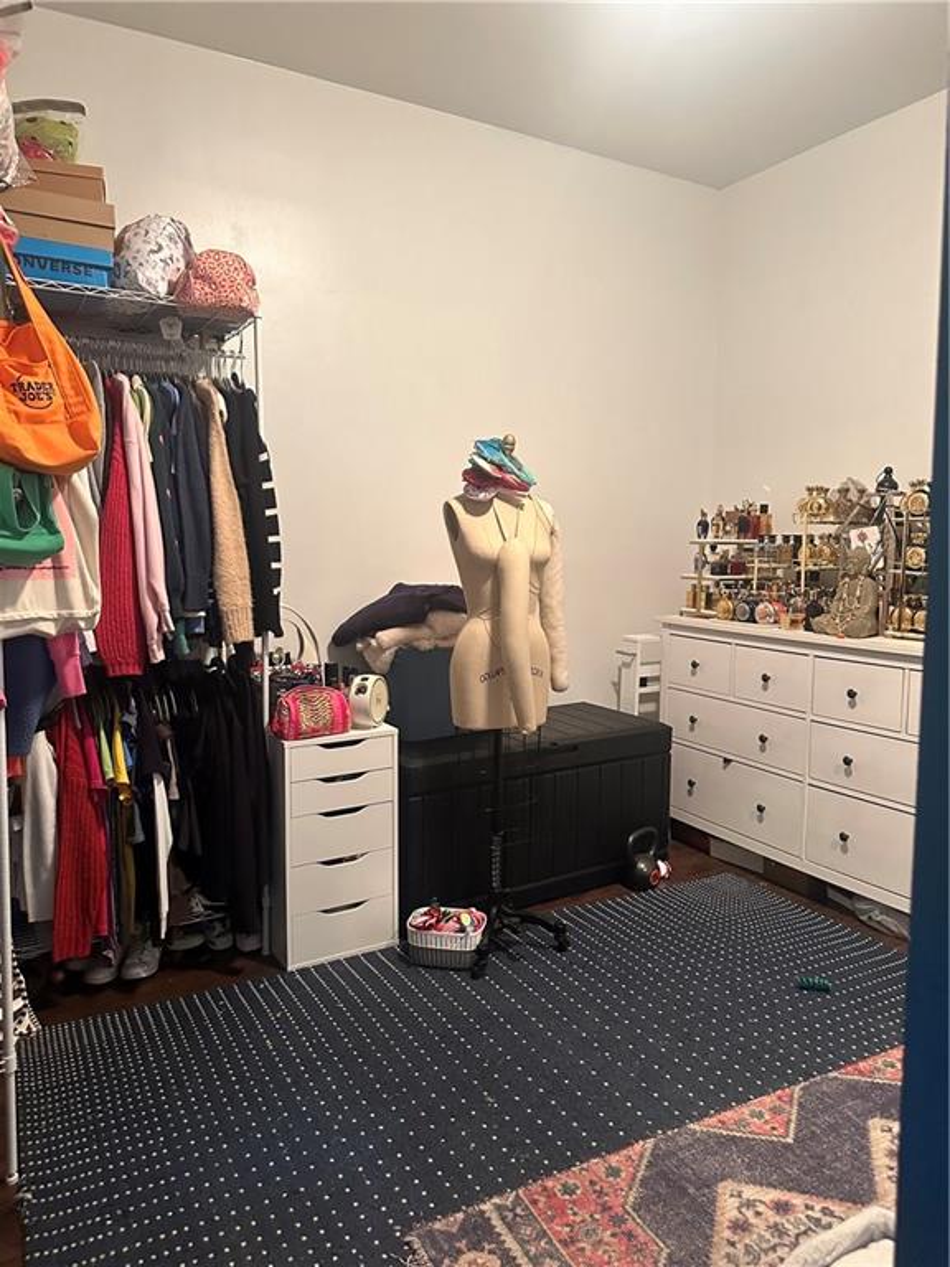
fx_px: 878
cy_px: 634
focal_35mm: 24
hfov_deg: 56.8
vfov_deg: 71.6
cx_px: 475
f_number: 1.78
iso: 800
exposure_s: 1/60
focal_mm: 6.86
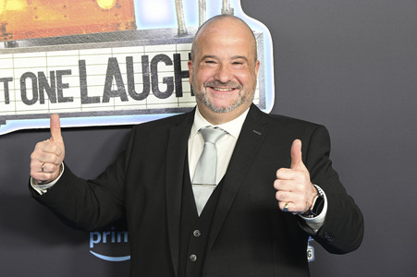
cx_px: 208
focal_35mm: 77
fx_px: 891
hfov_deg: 26.3
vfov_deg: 17.7
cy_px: 138
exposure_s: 1/125
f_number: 6
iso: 500
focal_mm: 77
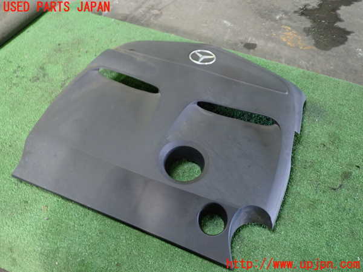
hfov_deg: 60.0
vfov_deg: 46.8
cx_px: 182
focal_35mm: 30
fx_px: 315
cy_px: 136
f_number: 2.3
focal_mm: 5.4
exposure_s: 1/30
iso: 320
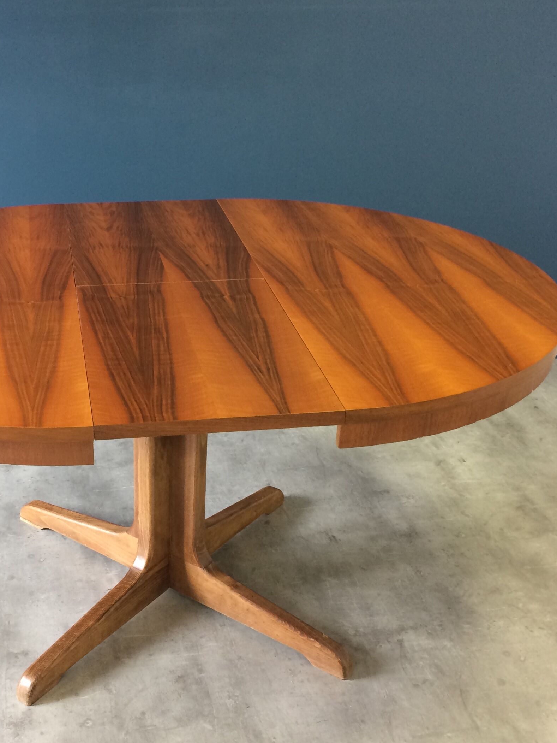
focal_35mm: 45
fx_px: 965
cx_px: 158
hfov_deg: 31.8
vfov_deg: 42.0
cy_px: 422
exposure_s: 1/33
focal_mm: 4.15
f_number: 2.2
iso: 100
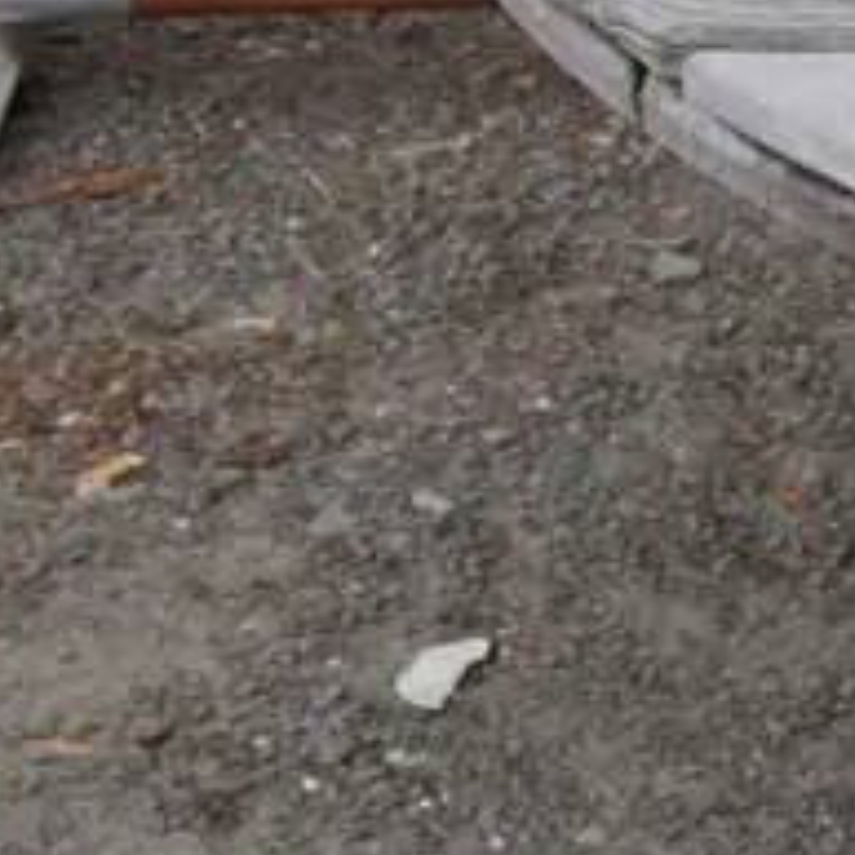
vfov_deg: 9.2
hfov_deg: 8.3
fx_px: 5254
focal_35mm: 188
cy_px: -7
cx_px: 2219
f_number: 6.3
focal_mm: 20
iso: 200
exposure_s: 1/200
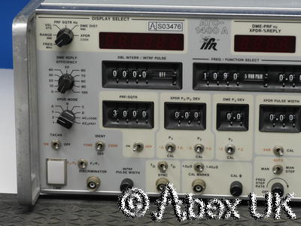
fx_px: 1200
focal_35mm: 138
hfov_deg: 14.3
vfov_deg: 10.7
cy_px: 113
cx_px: 150
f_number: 11
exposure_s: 1/8
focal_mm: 69
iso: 400
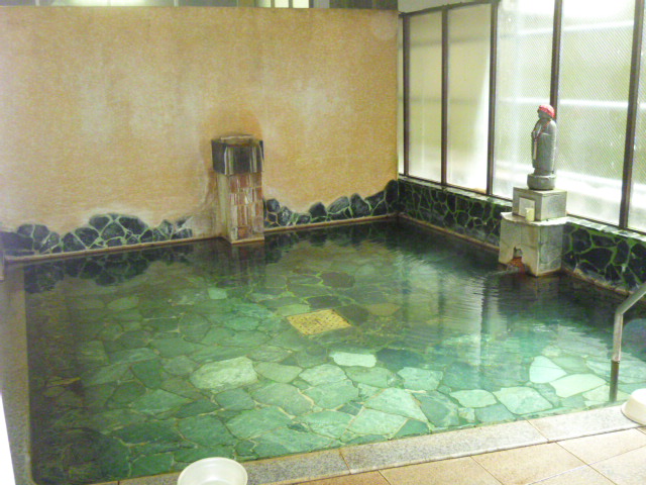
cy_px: 242
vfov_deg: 39.7
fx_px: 672
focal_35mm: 36
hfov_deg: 51.4
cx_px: 323
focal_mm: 6.4
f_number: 2.9
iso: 1000
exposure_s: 1/60
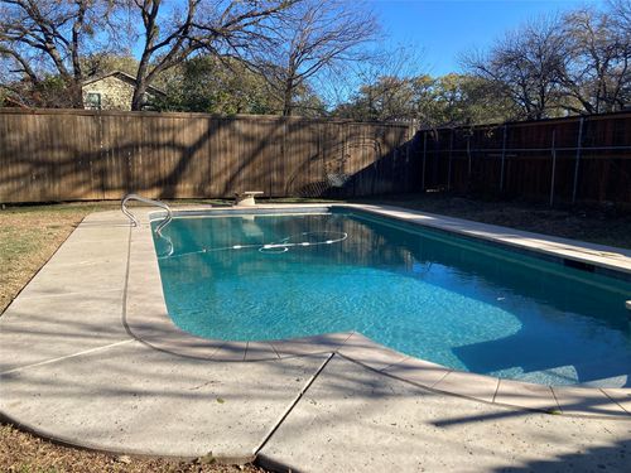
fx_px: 510
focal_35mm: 28
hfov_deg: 63.4
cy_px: 236
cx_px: 316
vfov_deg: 49.7
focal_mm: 3.99
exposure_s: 1/1091
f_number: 1.8
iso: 20
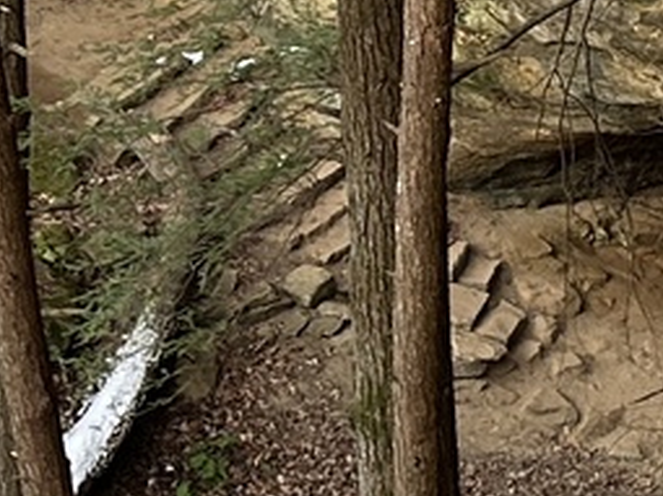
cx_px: 1446
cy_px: -415
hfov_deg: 9.6
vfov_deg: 7.6
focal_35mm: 188
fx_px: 3599
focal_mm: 6.86
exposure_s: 1/121
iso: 125
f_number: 1.78
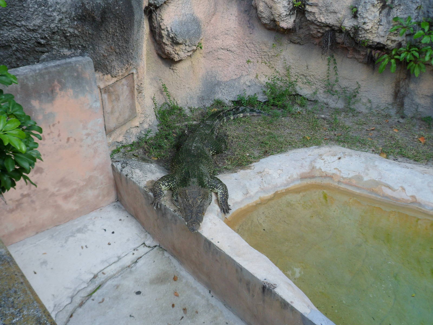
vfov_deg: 41.8
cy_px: 162
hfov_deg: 54.0
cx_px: 216
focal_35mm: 34
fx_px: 425
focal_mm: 5.7
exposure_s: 1/250
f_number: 3.7
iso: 80
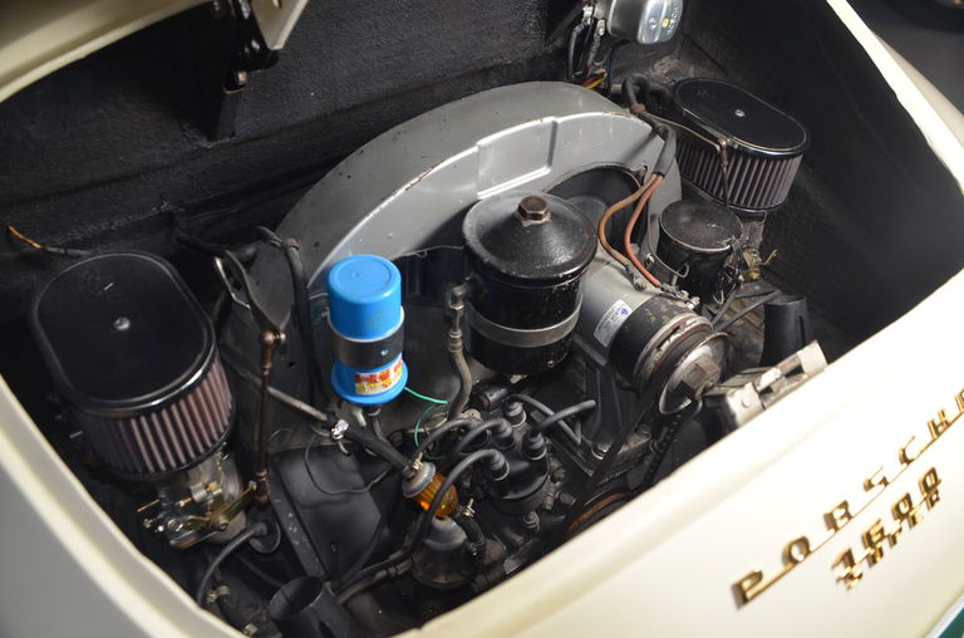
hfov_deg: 62.1
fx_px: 801
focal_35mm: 30
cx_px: 482
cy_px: 319
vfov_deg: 43.4
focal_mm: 20
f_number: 3.5
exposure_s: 1/60
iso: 400
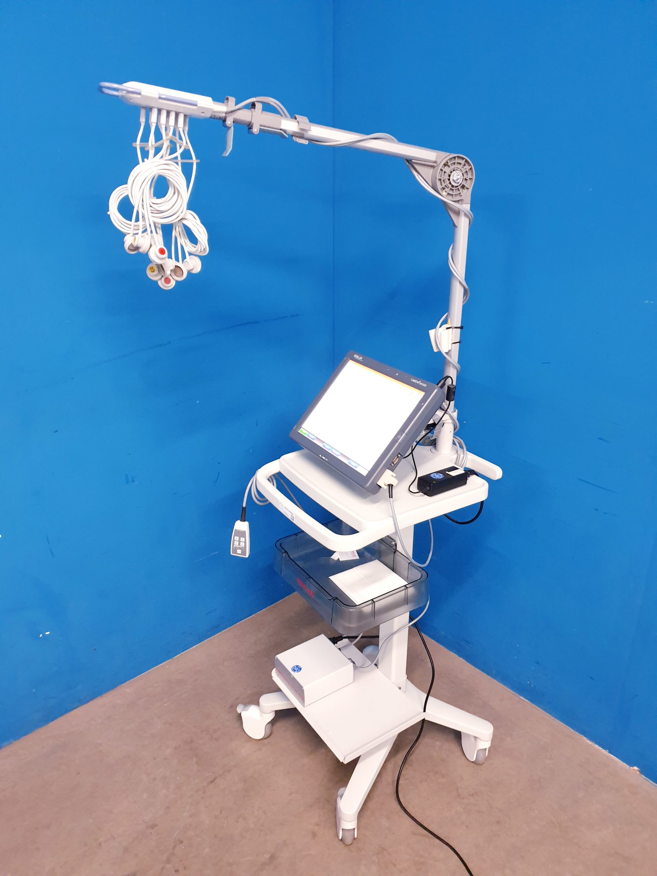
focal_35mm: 26
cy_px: 438
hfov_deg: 53.1
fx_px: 658
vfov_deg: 67.3
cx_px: 328
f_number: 1.5
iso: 320
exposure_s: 1/20
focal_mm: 4.3
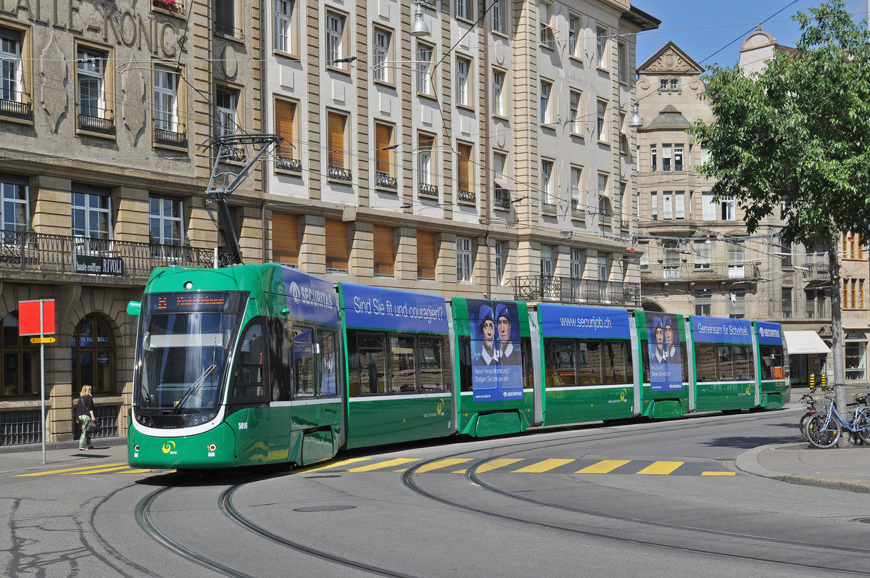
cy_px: 289
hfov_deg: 35.1
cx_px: 435
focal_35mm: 57
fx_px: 1376
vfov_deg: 23.7
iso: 250
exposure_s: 1/1000
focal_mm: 38
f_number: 7.1
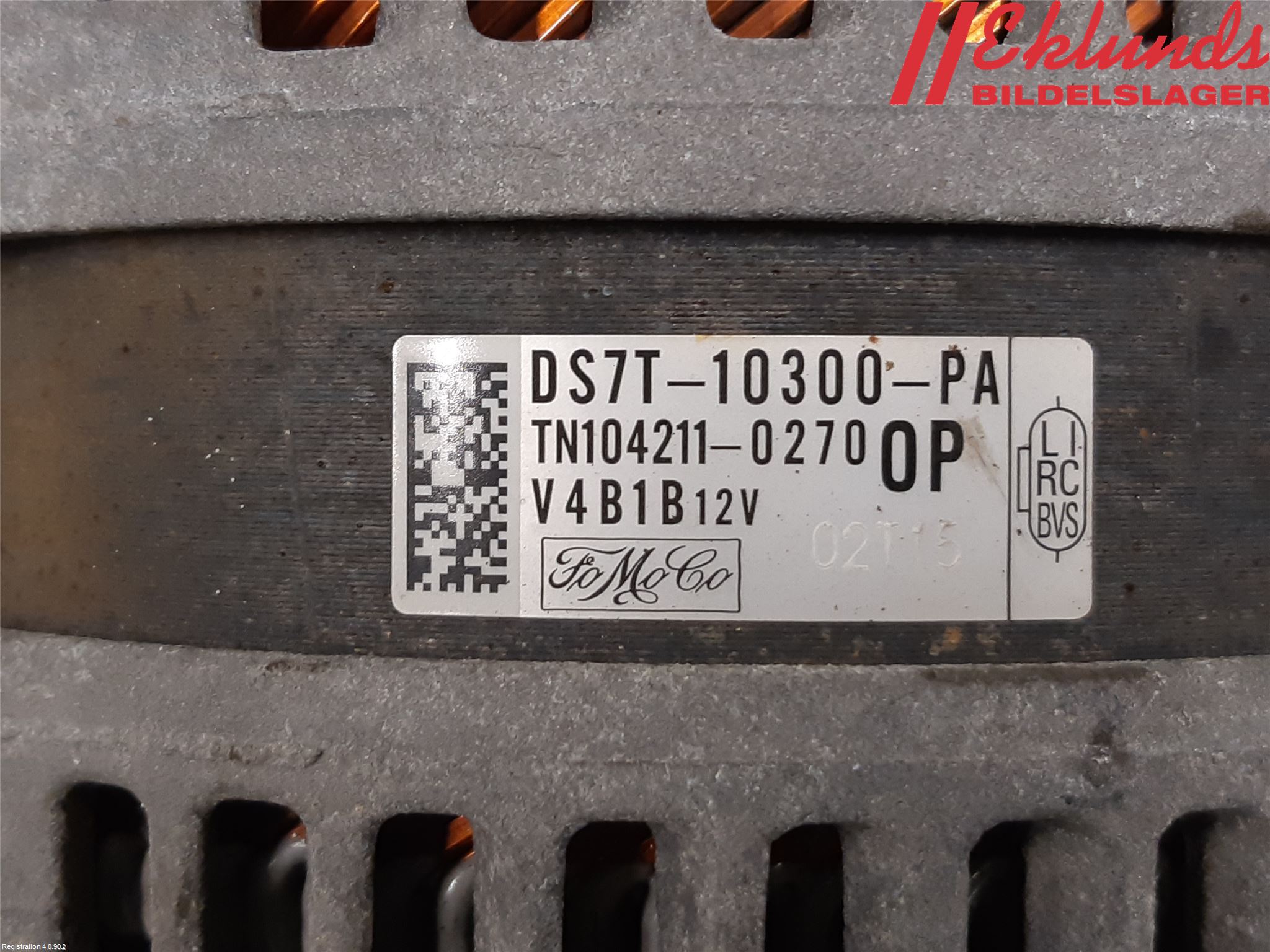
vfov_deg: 53.1
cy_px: 476
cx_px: 635
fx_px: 954
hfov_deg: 67.3
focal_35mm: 26
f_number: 1.7
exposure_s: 1/50
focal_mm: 3.93
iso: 125
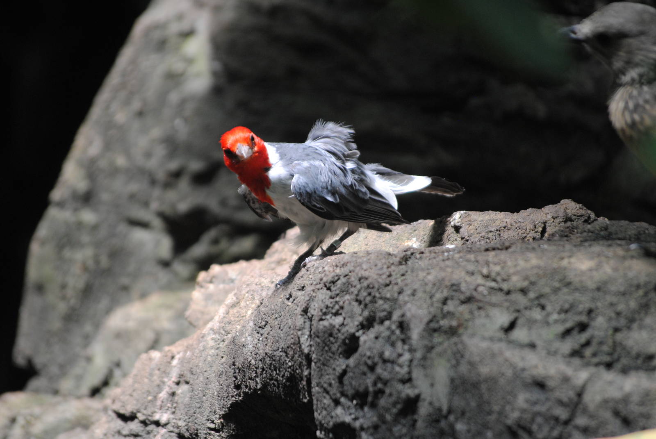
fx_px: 5199
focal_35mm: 285
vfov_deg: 4.8
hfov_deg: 7.2
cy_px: 220
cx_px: 328
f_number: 5.6
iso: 400
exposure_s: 1/160
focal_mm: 190
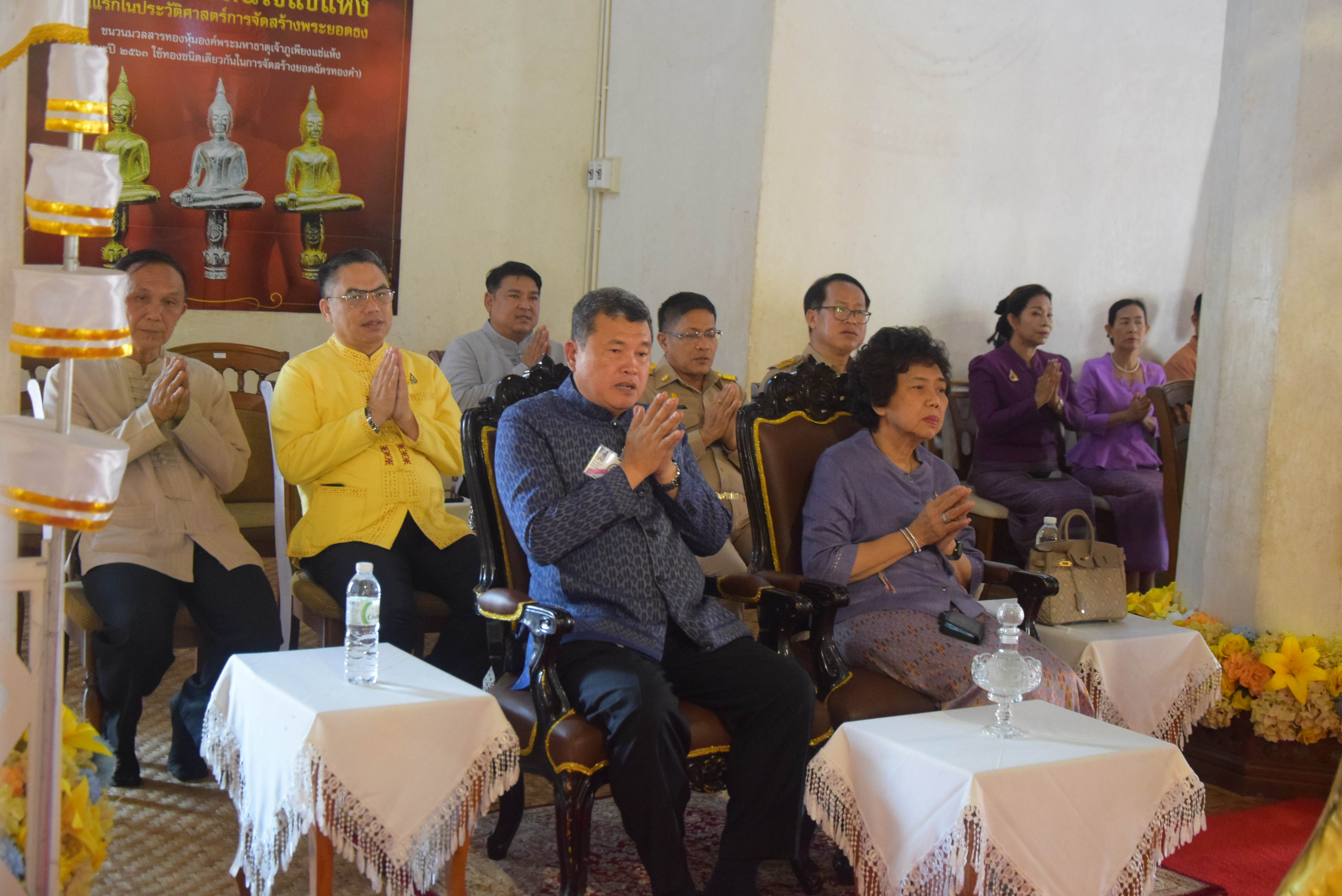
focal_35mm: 48
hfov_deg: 41.1
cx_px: 671
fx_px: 1790
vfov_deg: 28.1
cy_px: 448
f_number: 4.2
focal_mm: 32
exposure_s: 1/60
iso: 2500
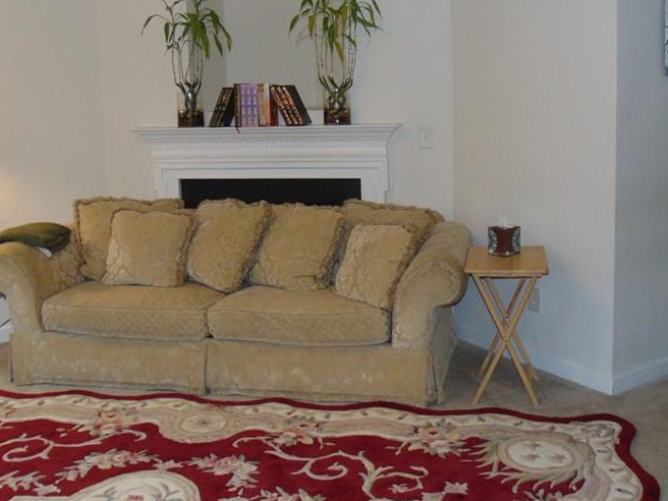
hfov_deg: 47.8
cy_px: 184
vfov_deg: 36.6
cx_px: 363
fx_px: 753
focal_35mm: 39
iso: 200
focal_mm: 4.5
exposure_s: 1/30
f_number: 3
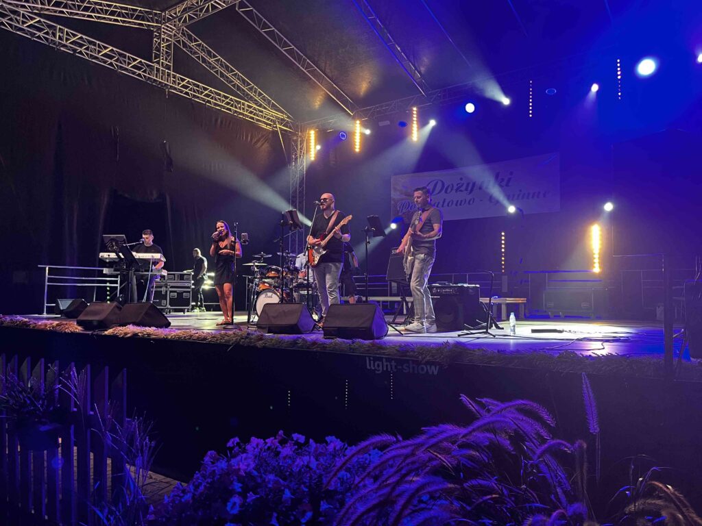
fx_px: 527
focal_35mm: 26
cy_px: 263
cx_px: 351
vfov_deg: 53.1
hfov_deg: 67.3
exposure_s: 1/33
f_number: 1.6
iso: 400
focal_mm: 5.1
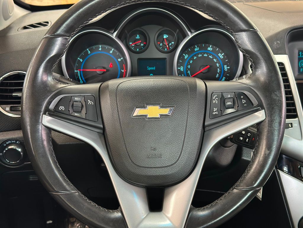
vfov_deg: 30.3
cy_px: 114
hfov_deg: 39.7
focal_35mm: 48
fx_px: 420
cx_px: 152
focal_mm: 6.86
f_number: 1.78
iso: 250
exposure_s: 1/40
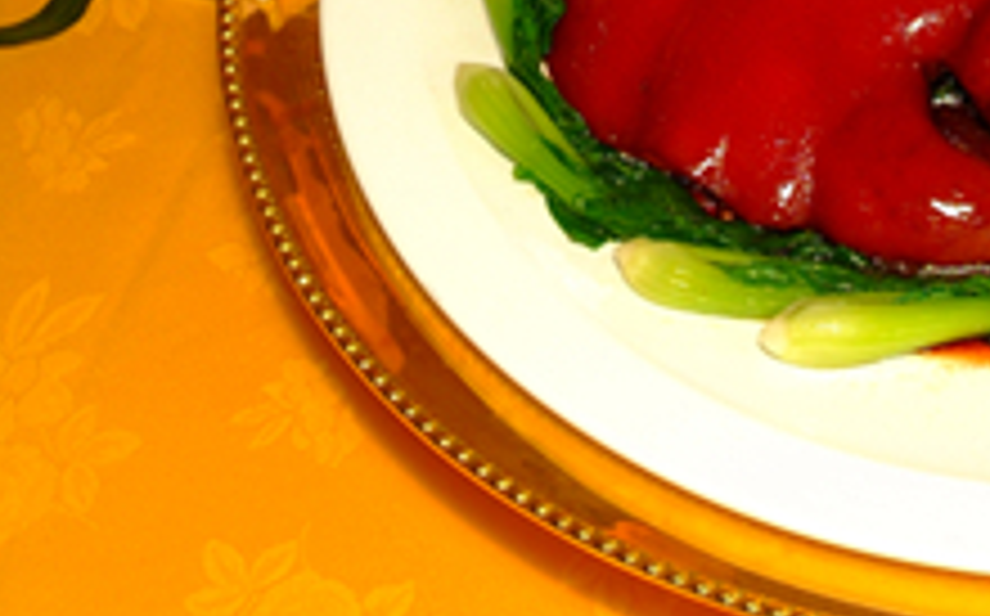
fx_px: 3315
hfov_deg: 16.4
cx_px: 1116
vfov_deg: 10.5
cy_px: 18
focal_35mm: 123
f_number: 6.7
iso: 400
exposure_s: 1/60
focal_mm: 35
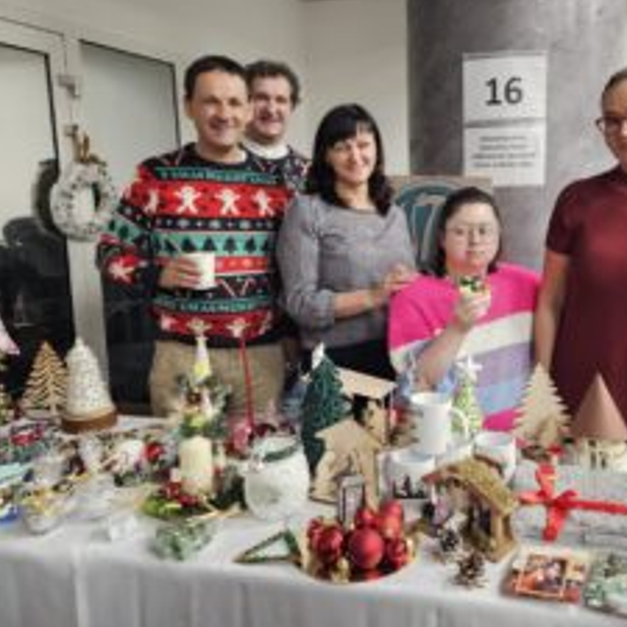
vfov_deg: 50.9
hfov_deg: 50.4
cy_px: 265
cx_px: 405
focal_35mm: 32
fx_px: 656
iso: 640
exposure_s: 1/50
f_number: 1.8
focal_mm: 5.4
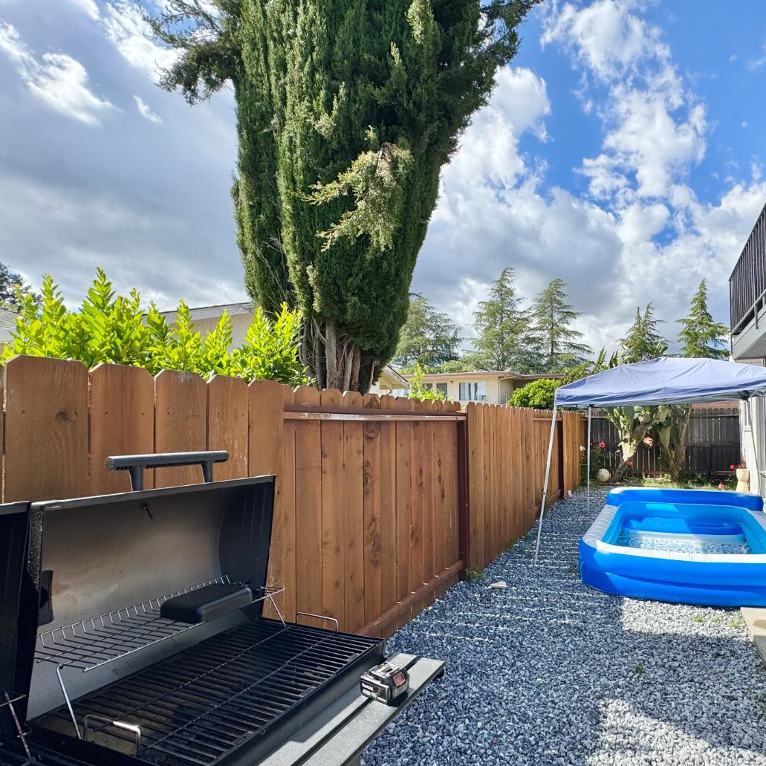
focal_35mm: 18
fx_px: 451
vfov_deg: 80.5
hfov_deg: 77.1
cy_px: 417
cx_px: 534
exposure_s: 1/1094
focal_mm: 2.22
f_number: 2.2
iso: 40
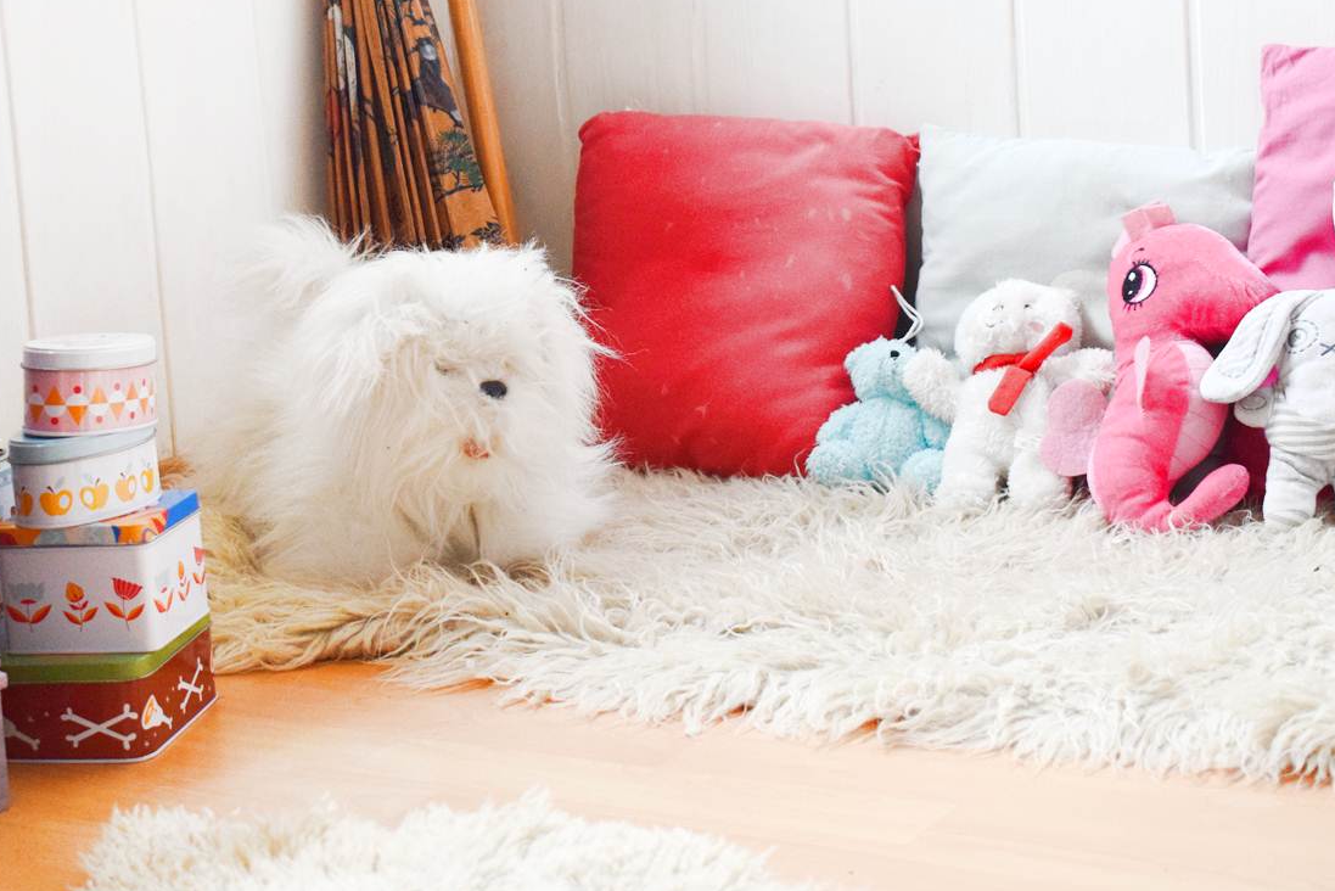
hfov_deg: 28.8
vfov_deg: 19.4
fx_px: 2596
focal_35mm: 70
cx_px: 527
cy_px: 249
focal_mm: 32
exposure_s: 1/60
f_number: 4.5
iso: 1100
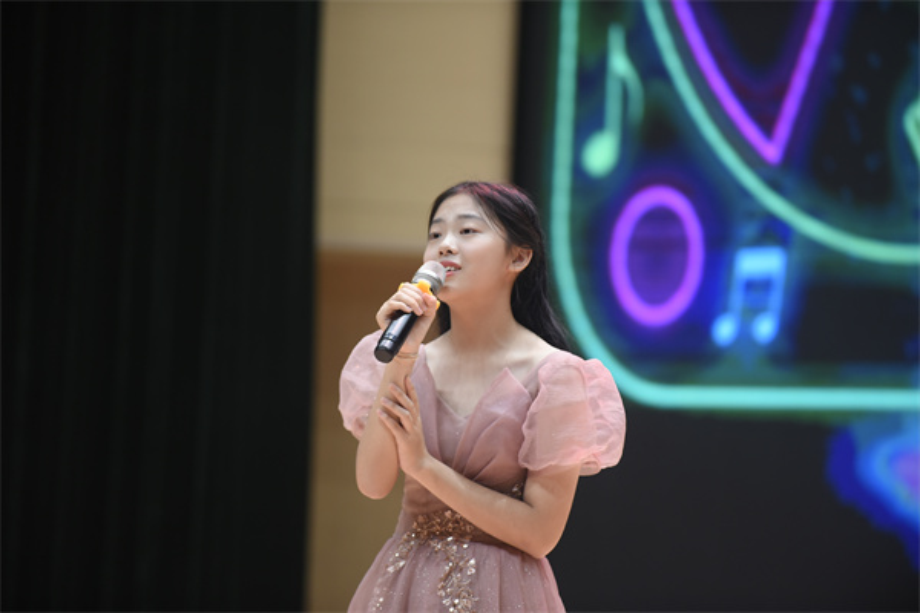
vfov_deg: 9.8
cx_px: 460
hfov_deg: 14.7
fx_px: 3577
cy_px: 306
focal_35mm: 140
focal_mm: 140
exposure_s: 1/400
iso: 1600
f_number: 3.5
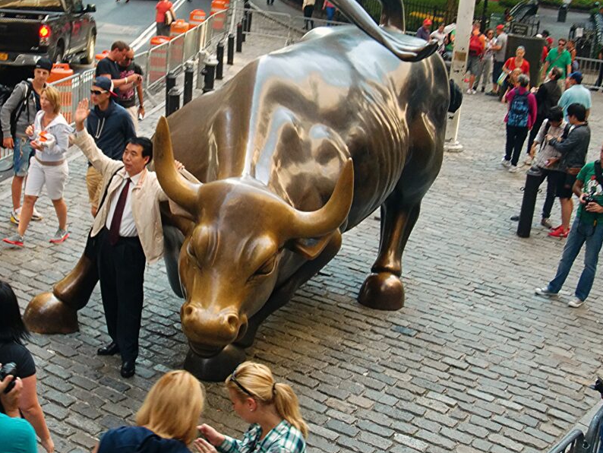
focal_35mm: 58
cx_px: 217
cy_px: 180
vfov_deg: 25.2
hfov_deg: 33.0
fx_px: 1011
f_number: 4.1
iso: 100
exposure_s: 1/60
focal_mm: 7.95
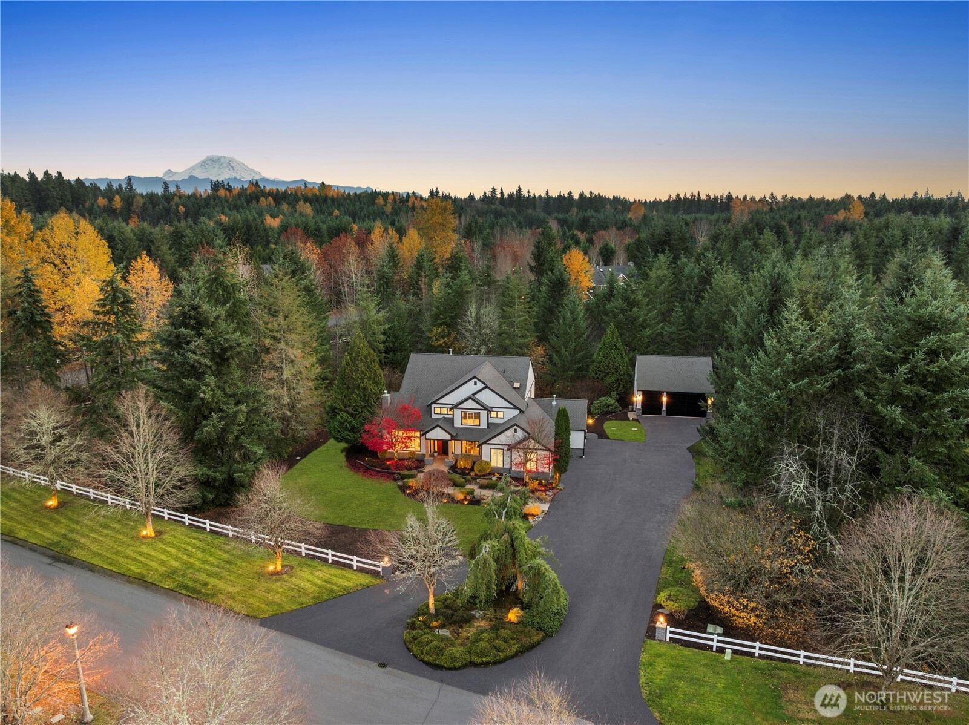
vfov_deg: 56.7
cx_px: 484
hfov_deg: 71.6
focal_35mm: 24
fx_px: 671
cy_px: 362
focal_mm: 12.29
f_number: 2.8
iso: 100
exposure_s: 1/2.5
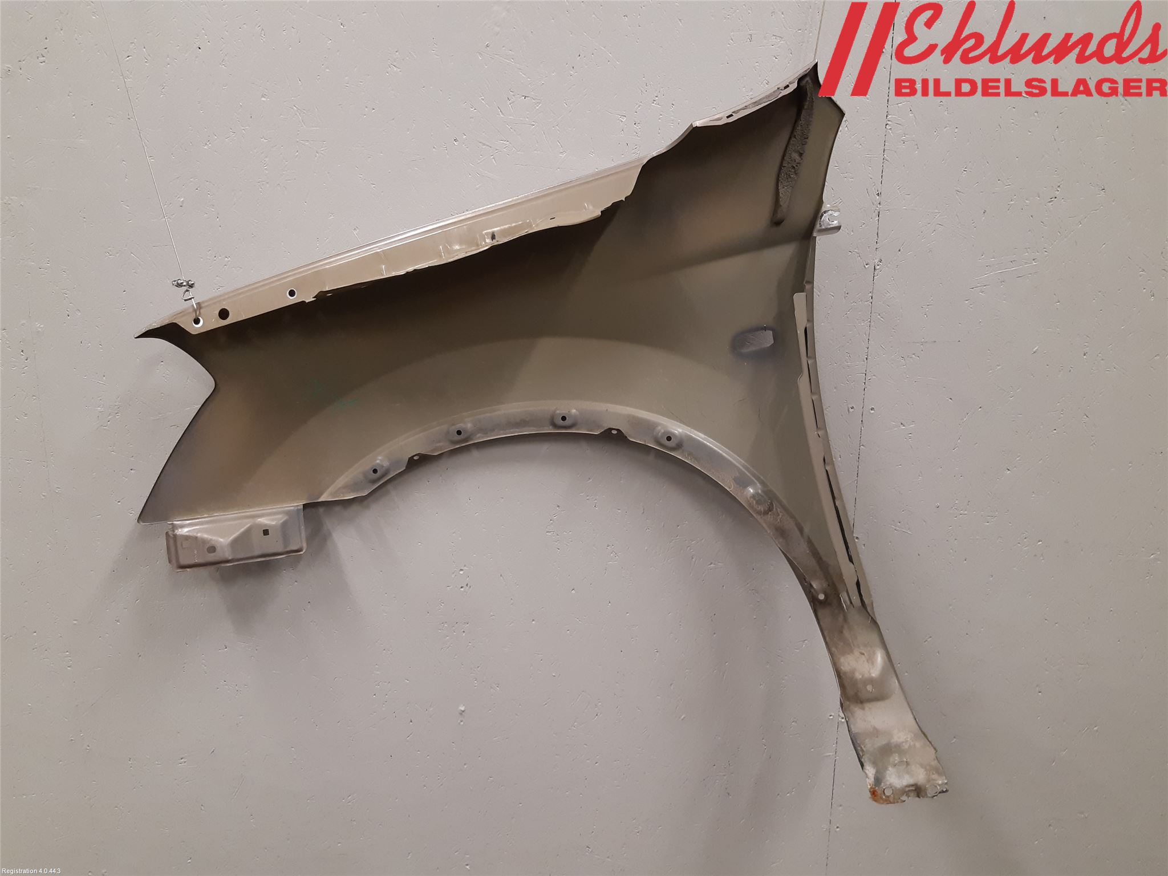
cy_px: 438
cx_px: 584
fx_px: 877
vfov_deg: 53.1
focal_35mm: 26
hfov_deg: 67.3
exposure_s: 1/50
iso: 160
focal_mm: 3.93
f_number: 1.7
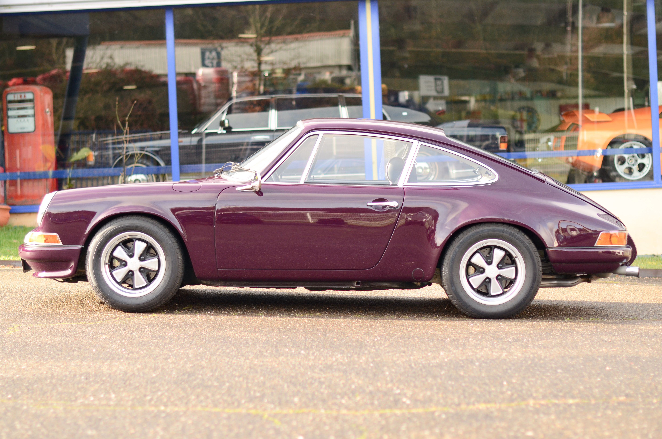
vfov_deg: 18.1
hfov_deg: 27.0
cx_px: 331
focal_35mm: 75
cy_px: 220
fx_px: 1376
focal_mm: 50
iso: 320
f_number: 2
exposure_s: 1/1600
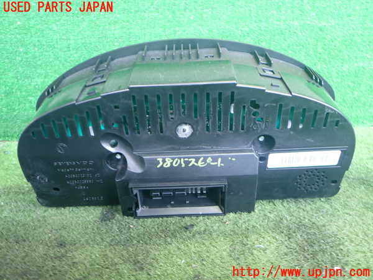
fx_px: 323
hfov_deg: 60.0
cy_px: 140
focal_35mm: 30
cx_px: 186
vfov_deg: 46.8
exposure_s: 1/30
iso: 500
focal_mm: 5.4
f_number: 2.3
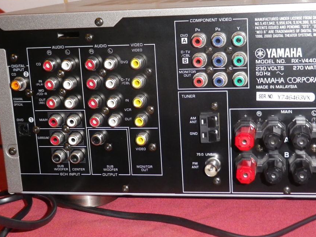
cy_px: 117
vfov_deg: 23.6
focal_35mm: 62
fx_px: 566
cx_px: 181
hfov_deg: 31.2
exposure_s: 1/60
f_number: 4.4
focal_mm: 9.5
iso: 400
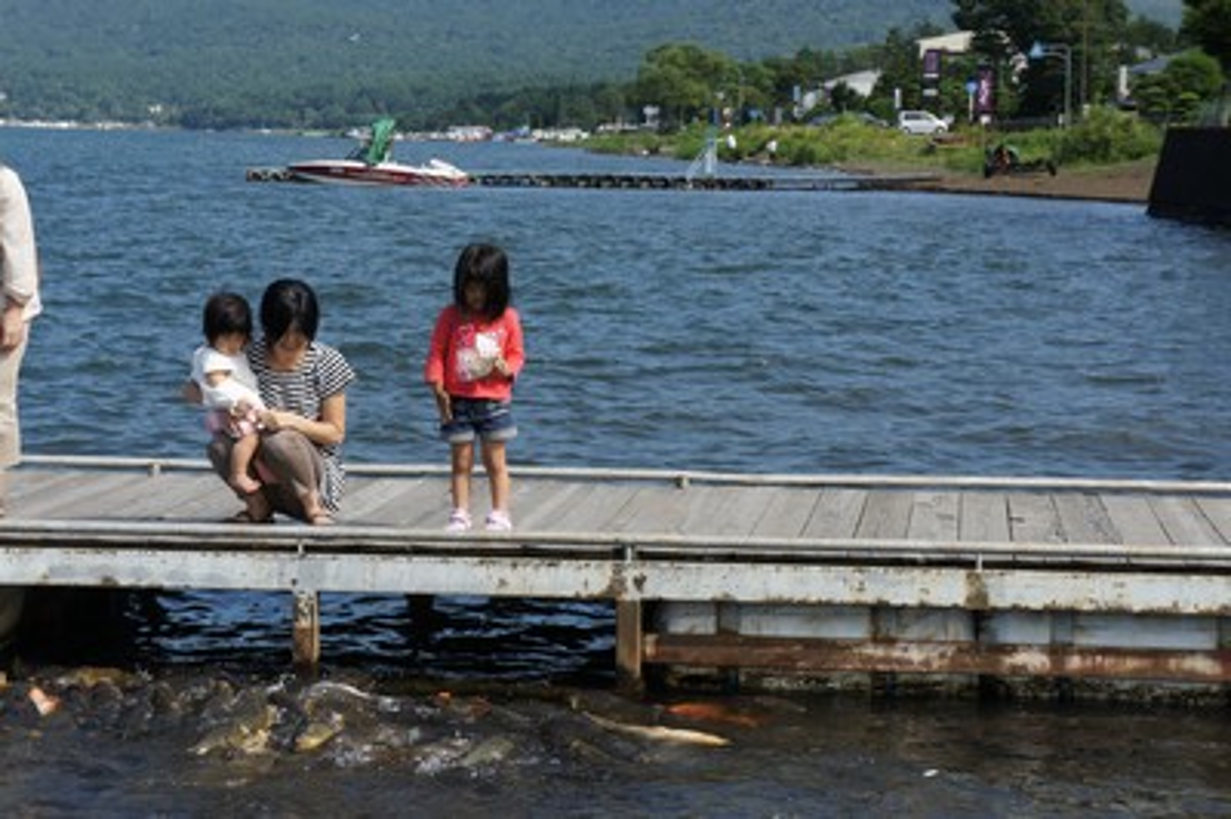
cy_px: 410
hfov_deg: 24.6
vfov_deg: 16.5
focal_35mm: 82
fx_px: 2819
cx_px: 616
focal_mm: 55
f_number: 9
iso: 200
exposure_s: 1/320
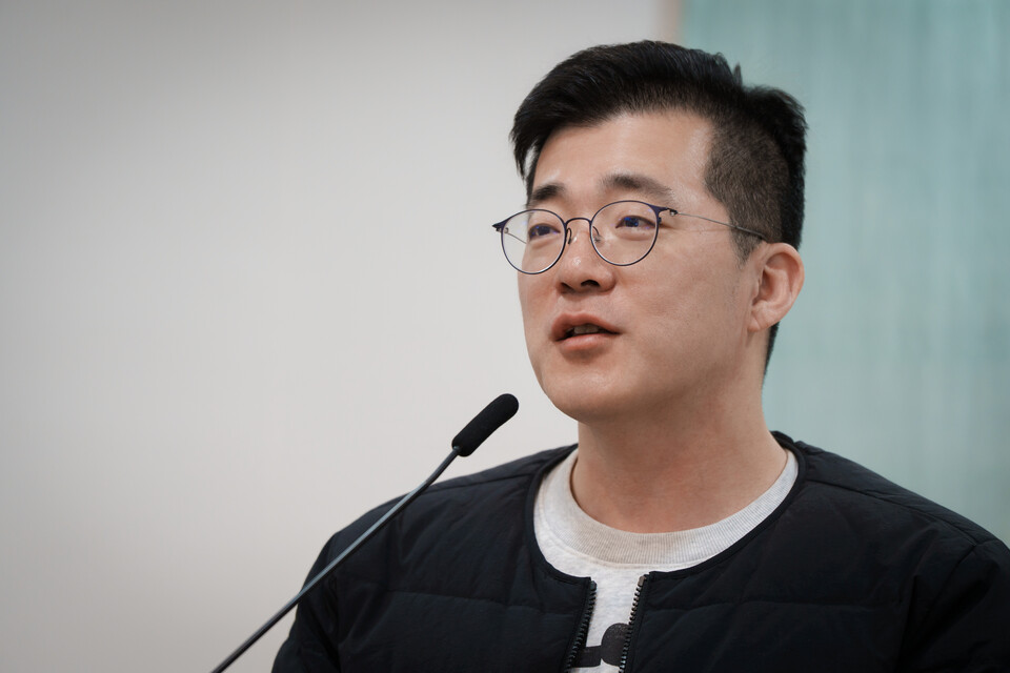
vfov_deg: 6.9
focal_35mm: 200
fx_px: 5611
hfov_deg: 10.3
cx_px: 505
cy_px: 336
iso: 640
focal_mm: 200
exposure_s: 1/125
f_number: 4
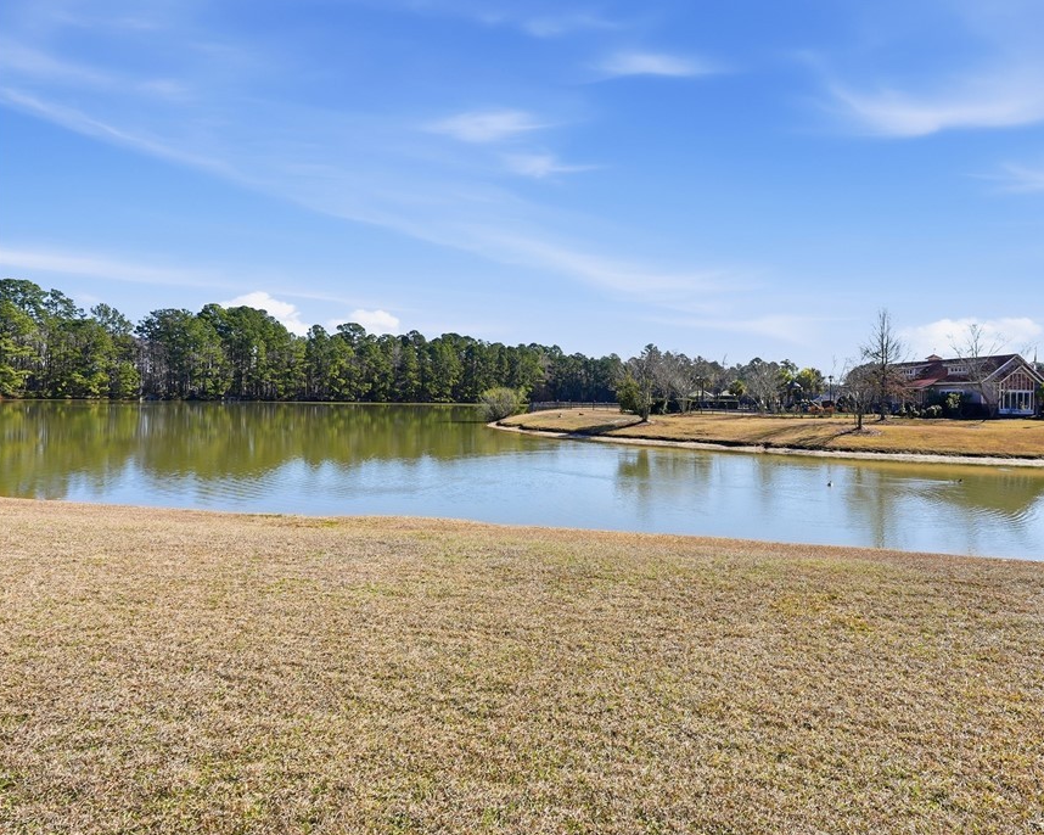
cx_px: 654
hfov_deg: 81.7
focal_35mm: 19
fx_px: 587
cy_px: 411
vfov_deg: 70.8
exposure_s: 1/3200
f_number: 9
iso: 320
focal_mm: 16
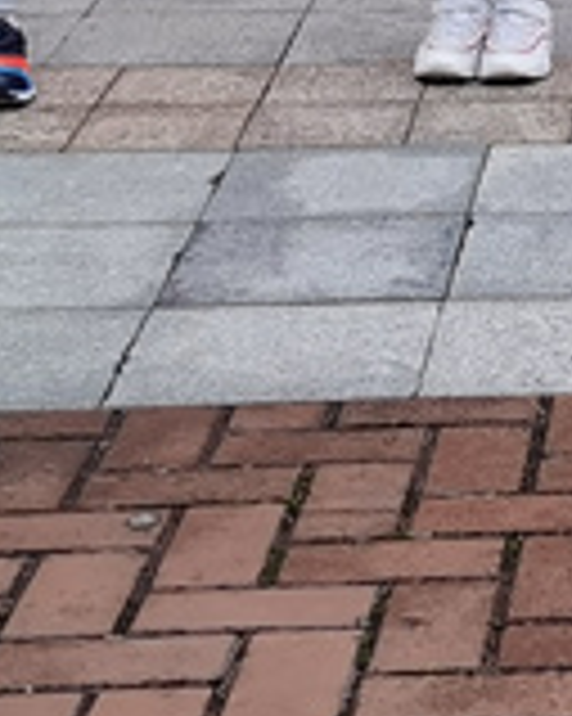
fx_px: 3686
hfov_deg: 8.4
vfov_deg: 10.7
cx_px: 1189
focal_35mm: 174
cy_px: -387
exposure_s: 1/917
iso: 50
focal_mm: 5.58
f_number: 1.8
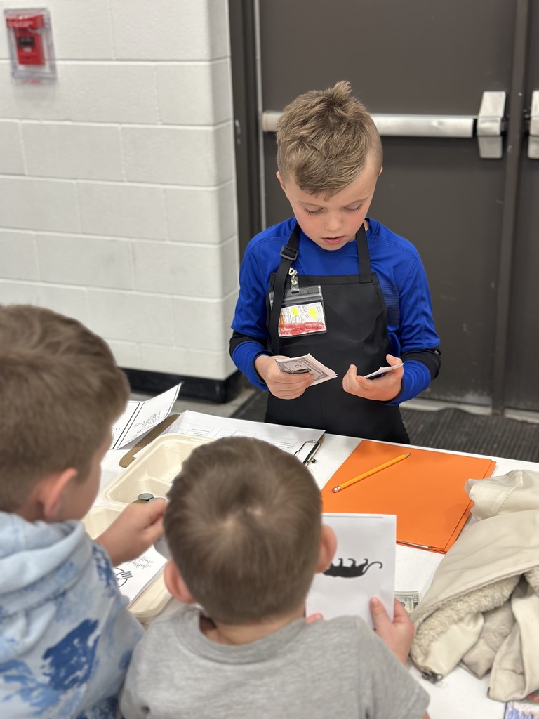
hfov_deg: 30.3
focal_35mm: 48
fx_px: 997
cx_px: 270
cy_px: 360
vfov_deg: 39.7
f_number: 1.78
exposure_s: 1/120
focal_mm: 6.86
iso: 200
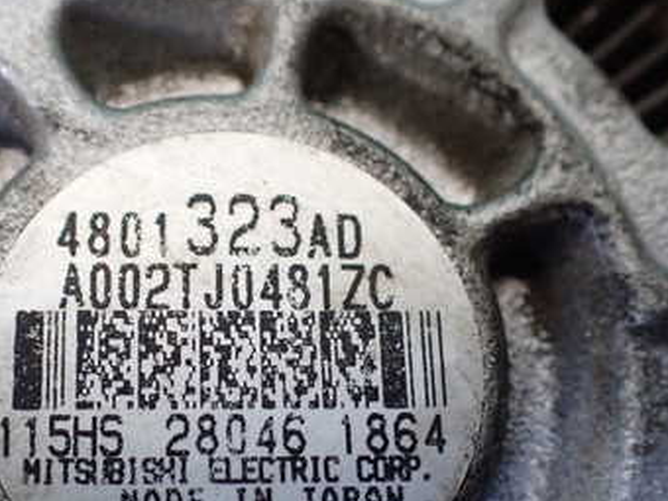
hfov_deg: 35.9
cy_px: 354
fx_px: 1023
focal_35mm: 53
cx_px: 240
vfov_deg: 27.3
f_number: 2.3
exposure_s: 1/100
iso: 800
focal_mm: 5.4
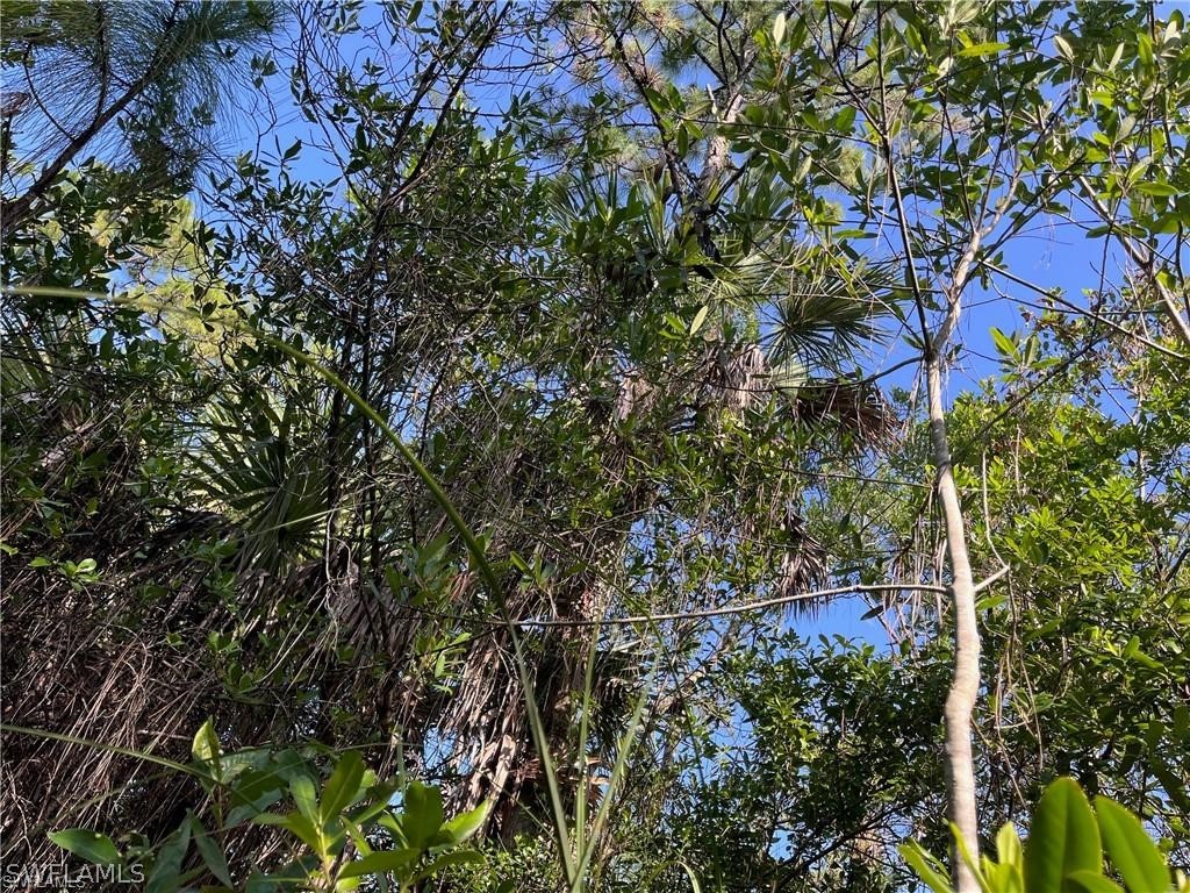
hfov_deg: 67.3
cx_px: 595
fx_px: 894
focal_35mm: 26
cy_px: 446
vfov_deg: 53.1
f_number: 1.6
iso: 50
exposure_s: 1/513
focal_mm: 5.1
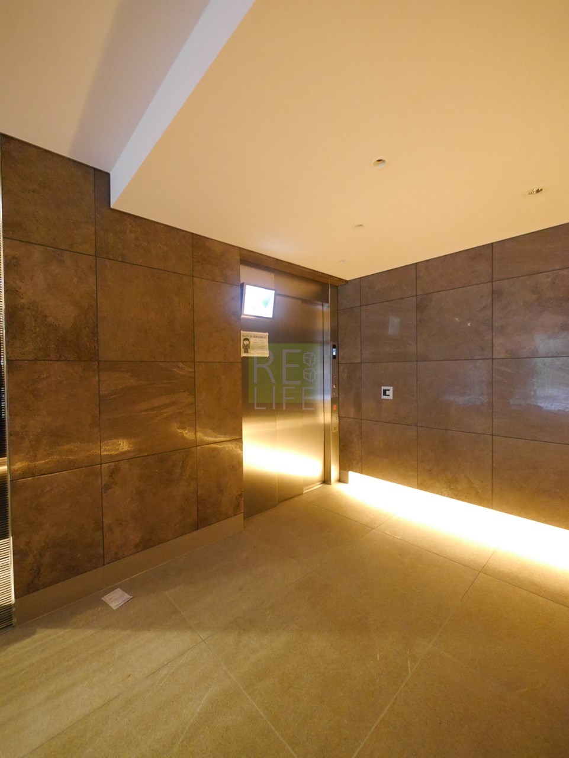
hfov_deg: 85.7
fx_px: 307
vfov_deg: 102.0
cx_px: 284
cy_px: 379
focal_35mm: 14
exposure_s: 1/15
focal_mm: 7
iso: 3200
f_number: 4
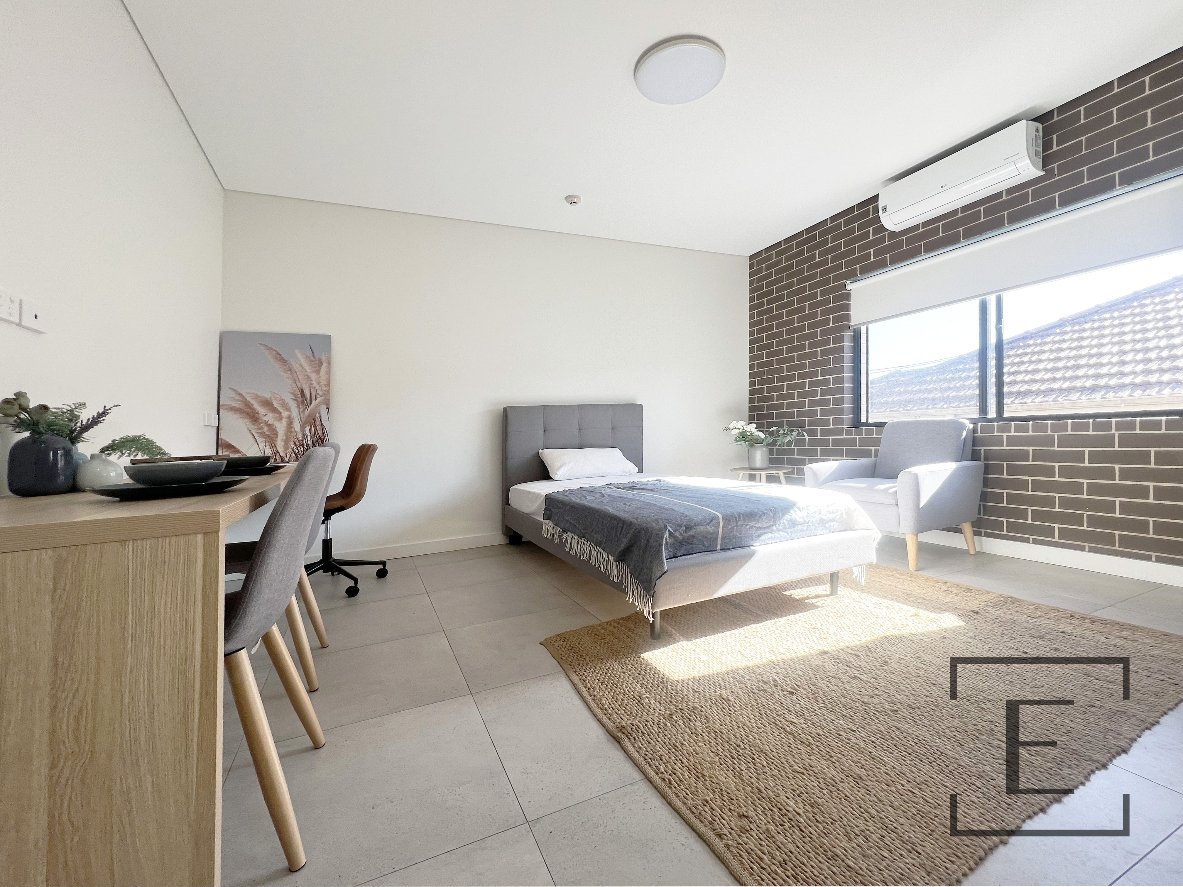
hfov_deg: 106.2
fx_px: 444
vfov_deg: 89.9
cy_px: 444
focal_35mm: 13
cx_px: 592
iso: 32
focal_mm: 1.57
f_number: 1.8
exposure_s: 1/127
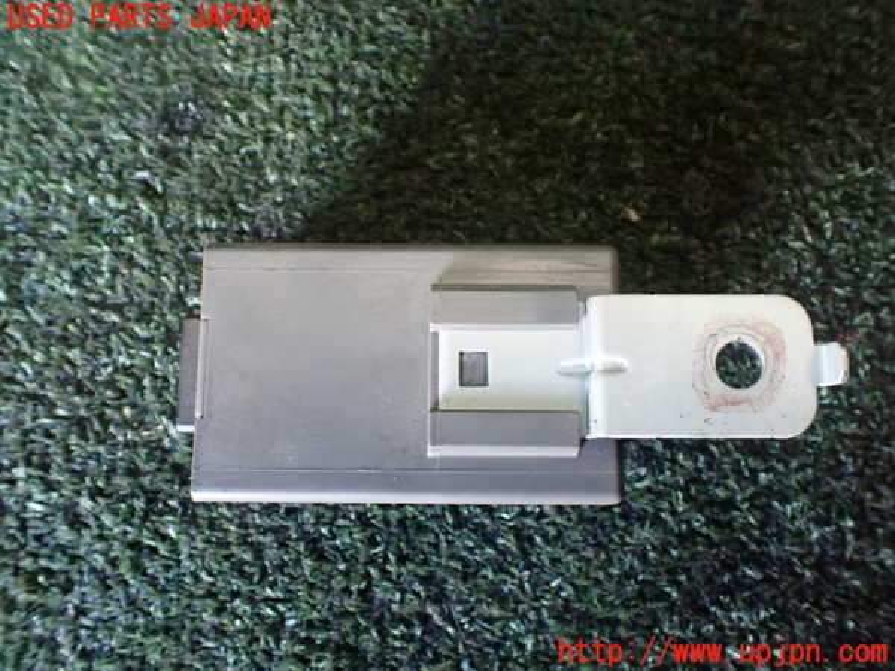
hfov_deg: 60.0
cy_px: 336
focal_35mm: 30
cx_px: 448
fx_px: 776
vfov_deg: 46.8
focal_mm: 5.4
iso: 800
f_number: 2.3
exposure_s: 1/40
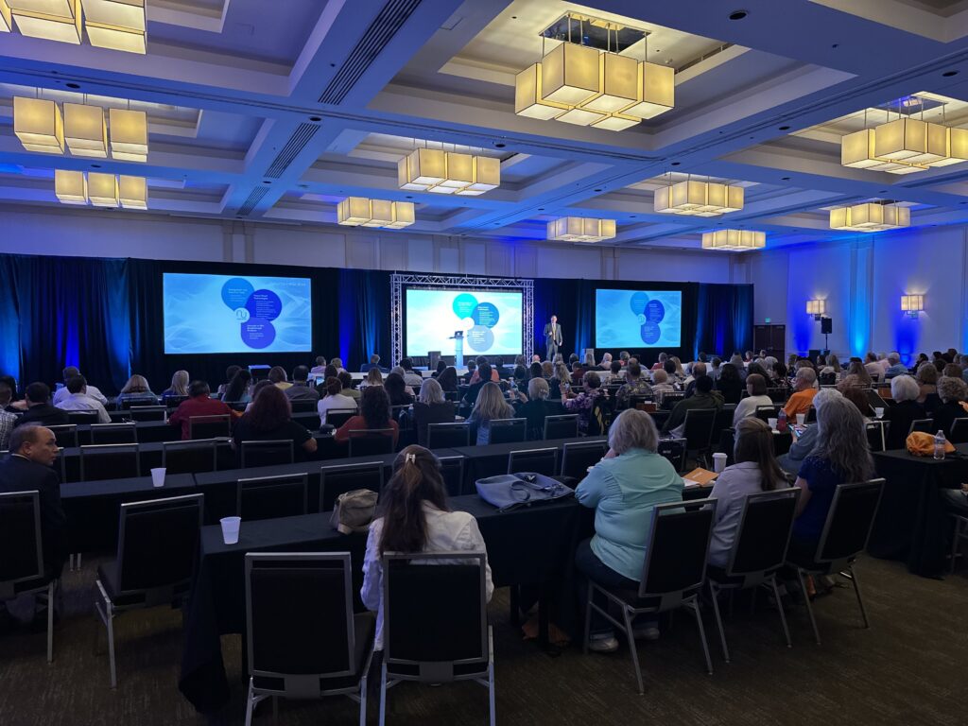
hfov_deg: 71.6
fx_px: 671
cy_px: 363
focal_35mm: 24
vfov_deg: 56.8
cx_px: 484
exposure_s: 1/60
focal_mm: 6.86
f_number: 1.78
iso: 250
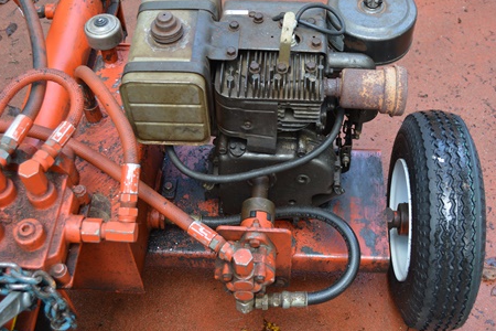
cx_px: 256
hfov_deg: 41.1
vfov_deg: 28.1
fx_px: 661
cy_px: 150
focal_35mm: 48
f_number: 4.5
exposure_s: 1/80
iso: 400
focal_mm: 24
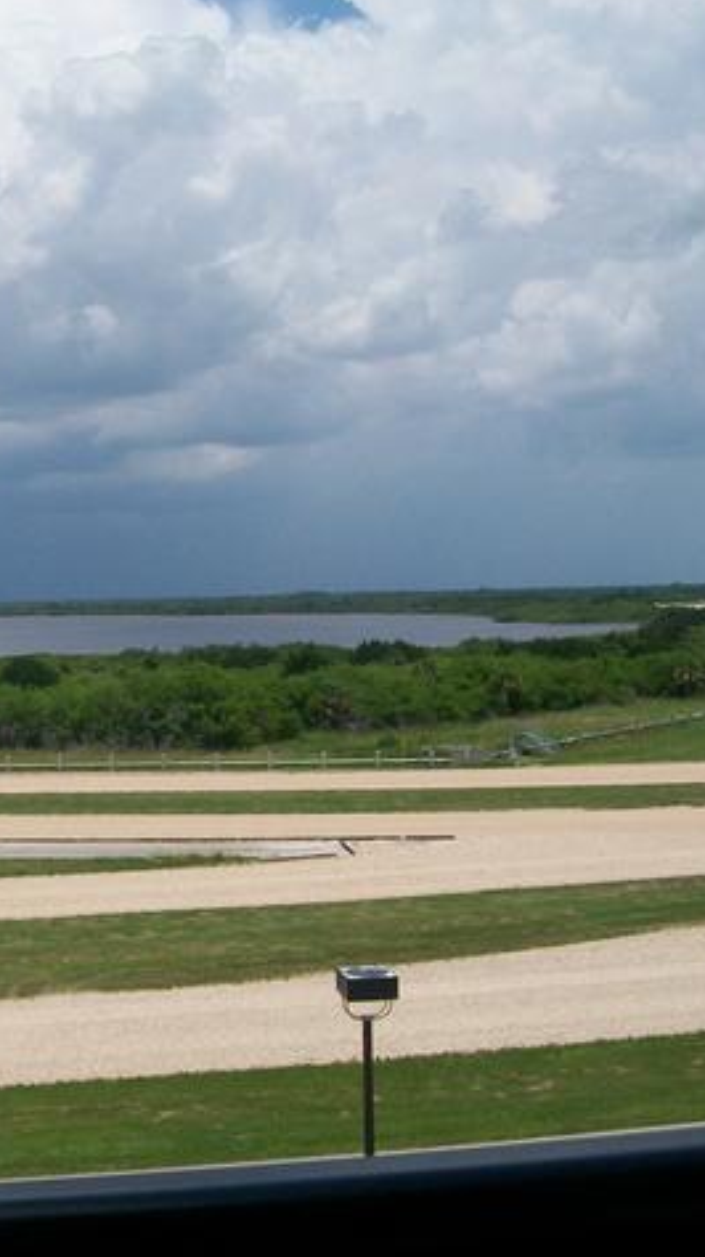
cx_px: 56
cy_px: 623
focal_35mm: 53
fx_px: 1765
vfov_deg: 39.2
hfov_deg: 22.0
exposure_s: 1/1000
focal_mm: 6
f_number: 4.8
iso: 64
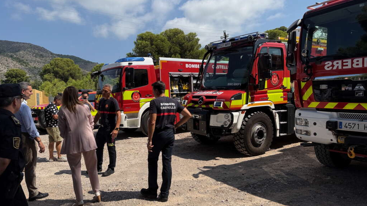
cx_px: 179
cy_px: 109
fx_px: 263
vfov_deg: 42.8
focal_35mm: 27
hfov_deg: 69.9
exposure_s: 1/5319
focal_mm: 6.76
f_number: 1.78
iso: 80
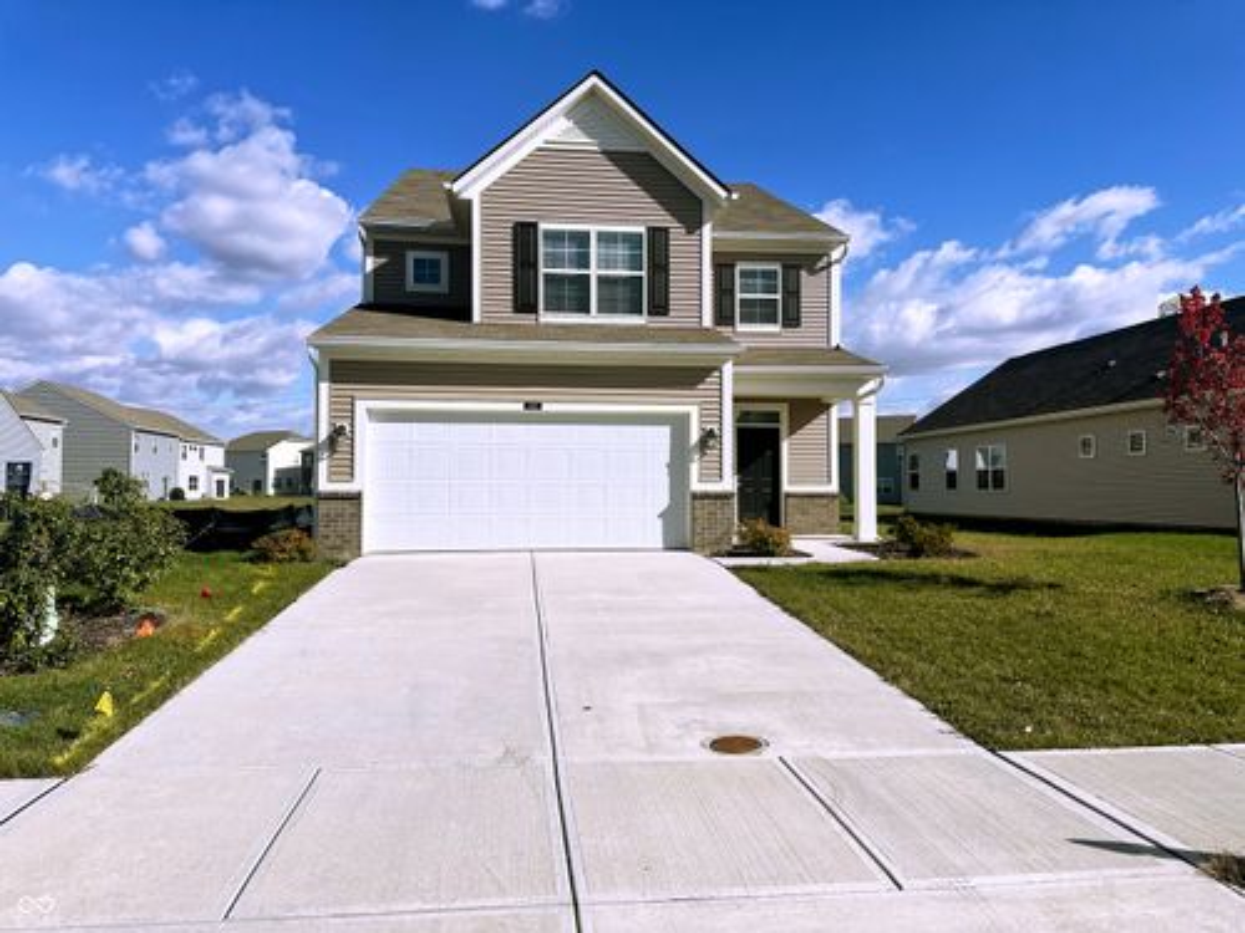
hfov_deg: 71.6
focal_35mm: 24
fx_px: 863
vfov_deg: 56.8
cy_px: 466
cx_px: 622
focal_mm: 6.86
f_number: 1.78
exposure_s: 1/9709
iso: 80
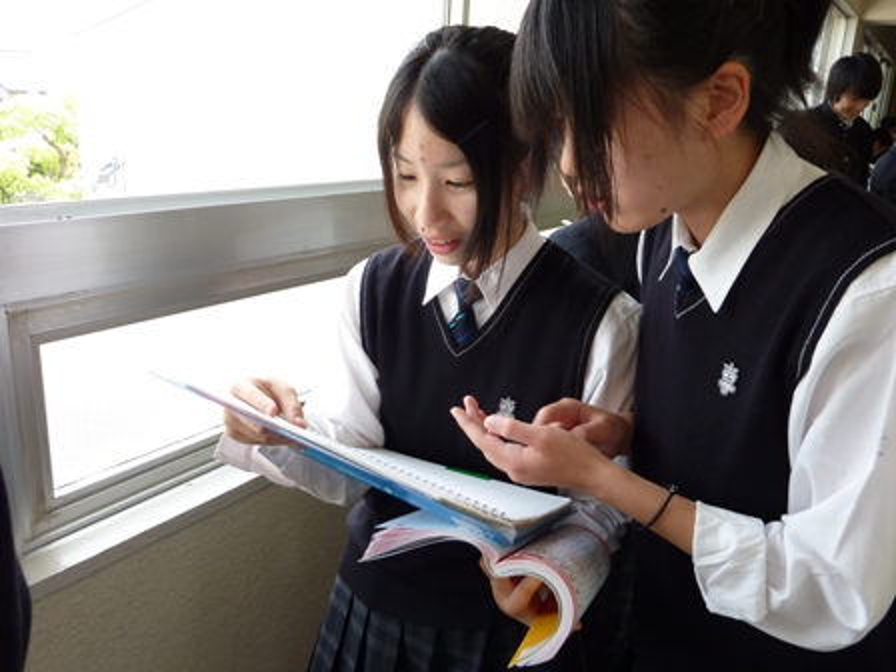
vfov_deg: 48.2
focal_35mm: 29
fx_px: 751
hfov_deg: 61.7
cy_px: 336
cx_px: 448
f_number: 3.4
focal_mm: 4.7
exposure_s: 1/50
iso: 80
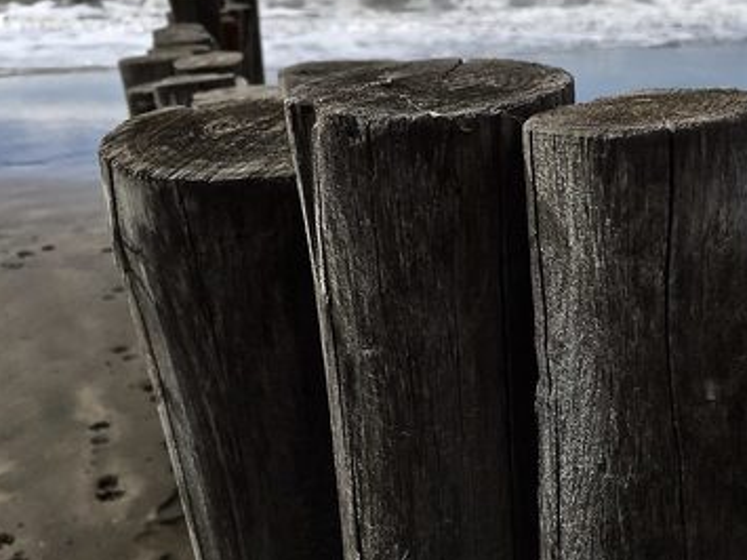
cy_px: 271
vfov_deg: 29.7
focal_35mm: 49
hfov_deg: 38.3
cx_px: 522
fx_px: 1057
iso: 32
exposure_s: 1/2326
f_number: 2.2
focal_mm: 4.15
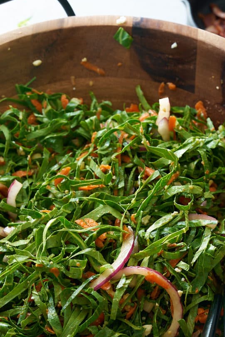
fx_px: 1123
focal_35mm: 120
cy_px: 214
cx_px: 103
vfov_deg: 17.0
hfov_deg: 11.4
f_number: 8
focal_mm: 90
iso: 200
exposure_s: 1/200
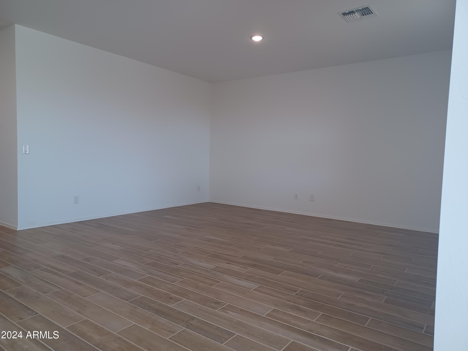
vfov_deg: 54.9
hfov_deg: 69.4
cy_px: 176
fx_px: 338
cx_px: 234
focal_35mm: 25
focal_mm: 4.6
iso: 250
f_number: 1.8
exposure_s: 1/60
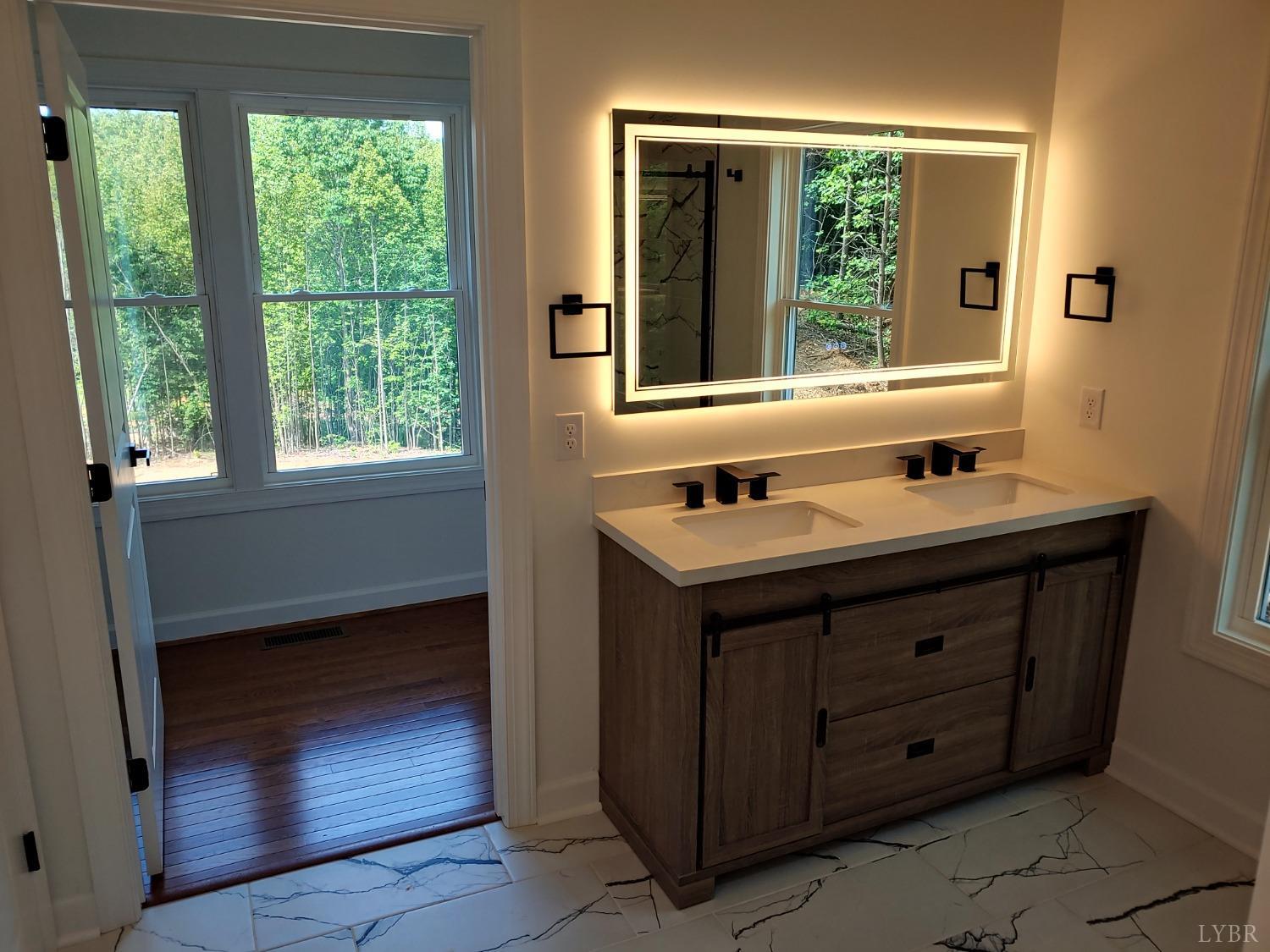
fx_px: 917
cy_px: 476
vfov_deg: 54.9
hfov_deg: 69.4
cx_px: 635
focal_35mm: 25
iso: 50
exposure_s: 1/122
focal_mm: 4.23
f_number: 1.5
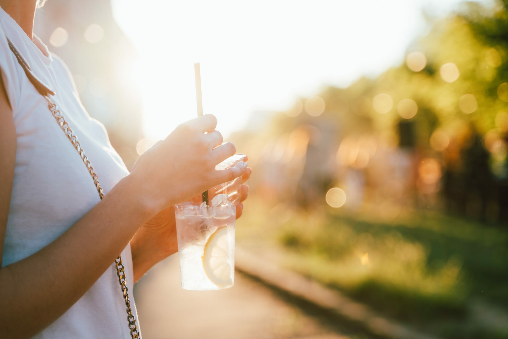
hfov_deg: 29.2
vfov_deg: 19.7
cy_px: 170
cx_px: 254
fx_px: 974
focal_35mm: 69
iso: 160
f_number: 3.2
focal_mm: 69
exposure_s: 1/320
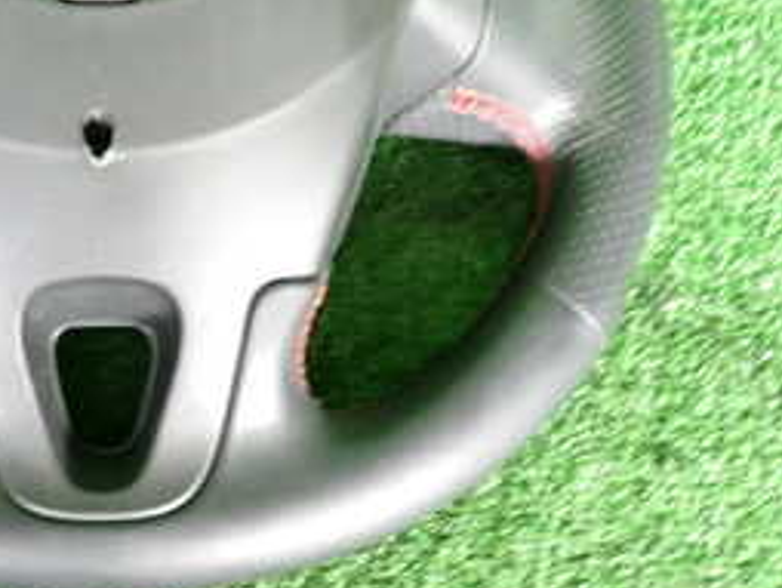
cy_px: 43
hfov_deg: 31.9
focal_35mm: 59
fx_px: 1334
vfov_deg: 24.1
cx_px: 169
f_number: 2
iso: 250
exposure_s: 1/30
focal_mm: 4.5
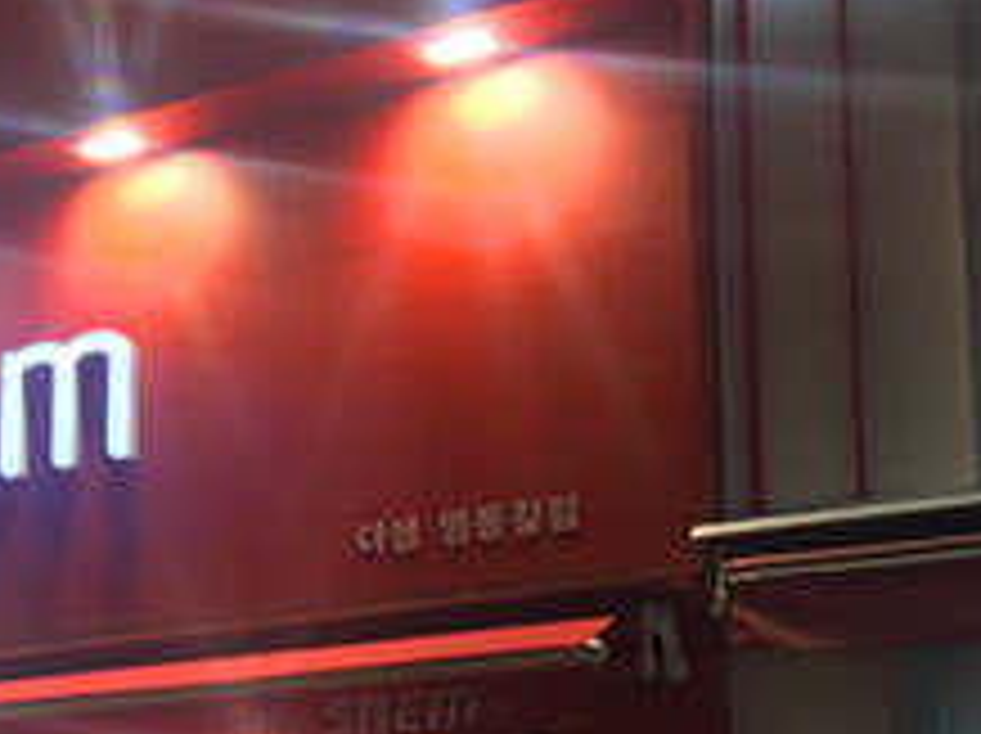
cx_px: -216
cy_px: 601
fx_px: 2265
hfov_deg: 22.4
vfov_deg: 18.2
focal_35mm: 80
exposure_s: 1/40
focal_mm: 4.15
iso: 32
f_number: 2.2
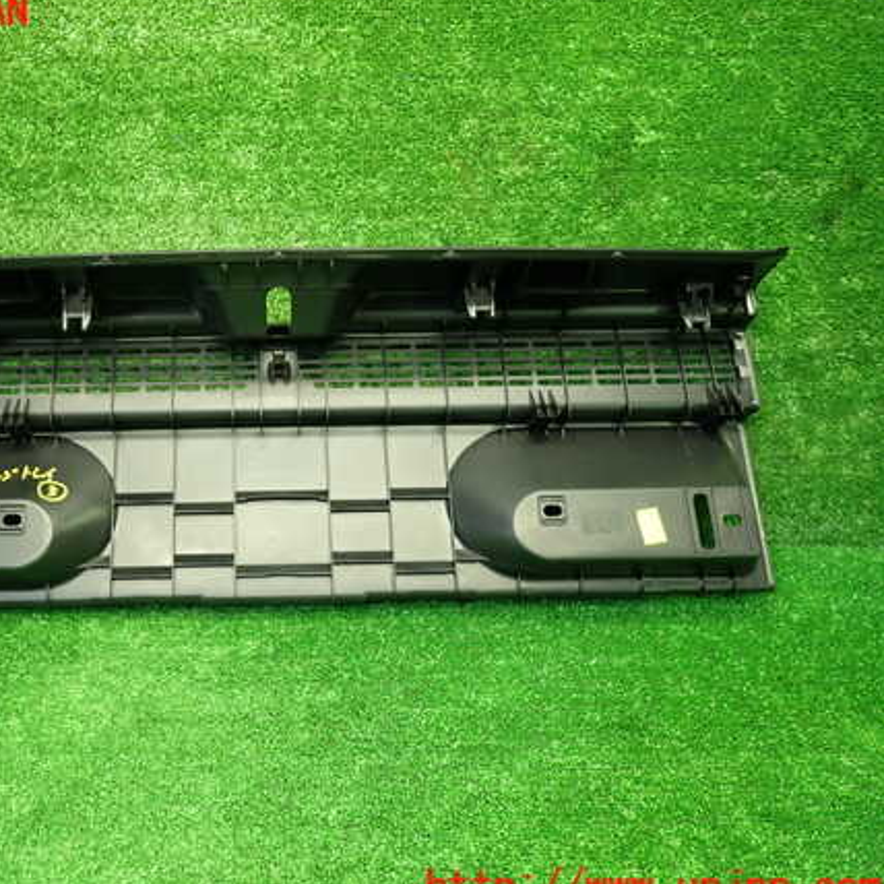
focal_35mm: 31
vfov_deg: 52.5
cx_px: 273
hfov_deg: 51.2
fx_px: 896
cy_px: 450
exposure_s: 1/30
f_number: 2
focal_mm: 4.5
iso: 200
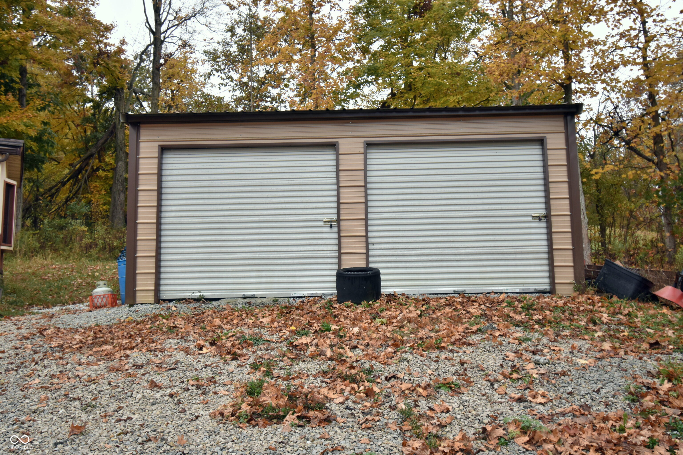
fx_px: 569
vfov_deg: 43.6
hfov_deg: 61.9
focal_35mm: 30
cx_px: 342
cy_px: 228
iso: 140
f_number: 5.6
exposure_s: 1/125
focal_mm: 20
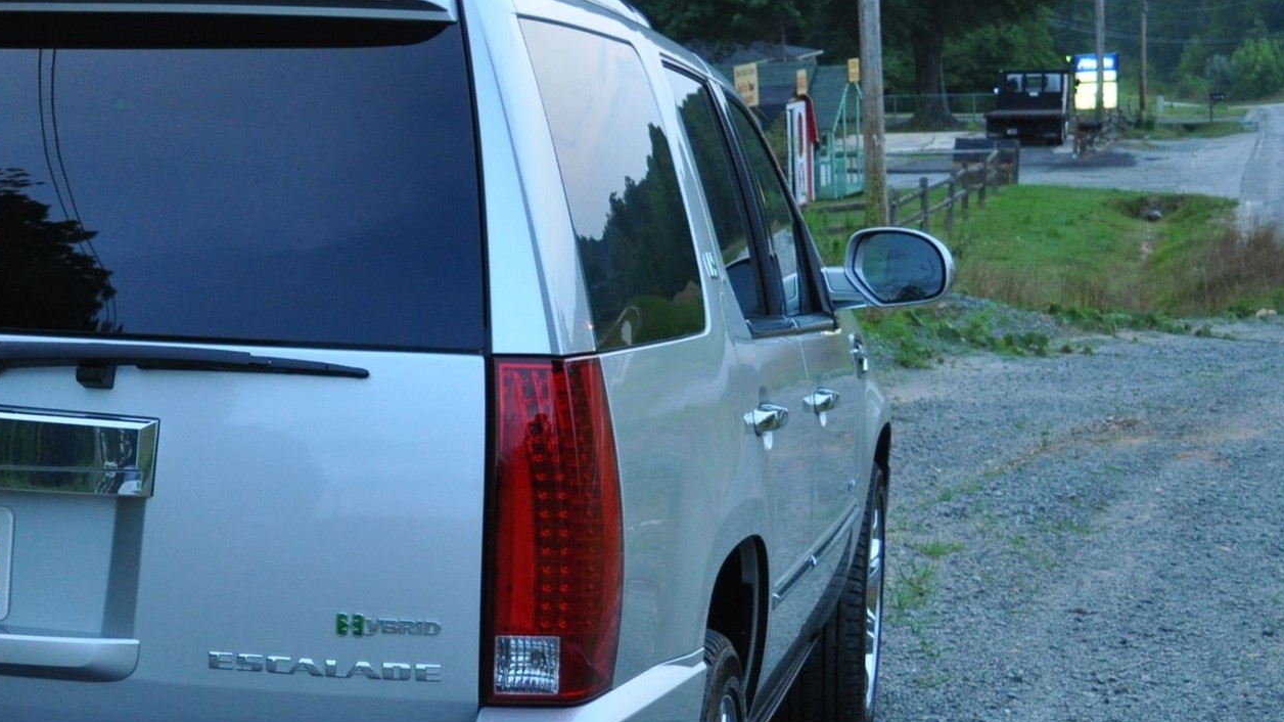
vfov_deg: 16.0
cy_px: 521
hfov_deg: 27.8
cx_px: 316
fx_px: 2553
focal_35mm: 75
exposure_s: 1/40
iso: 800
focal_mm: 24
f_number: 4
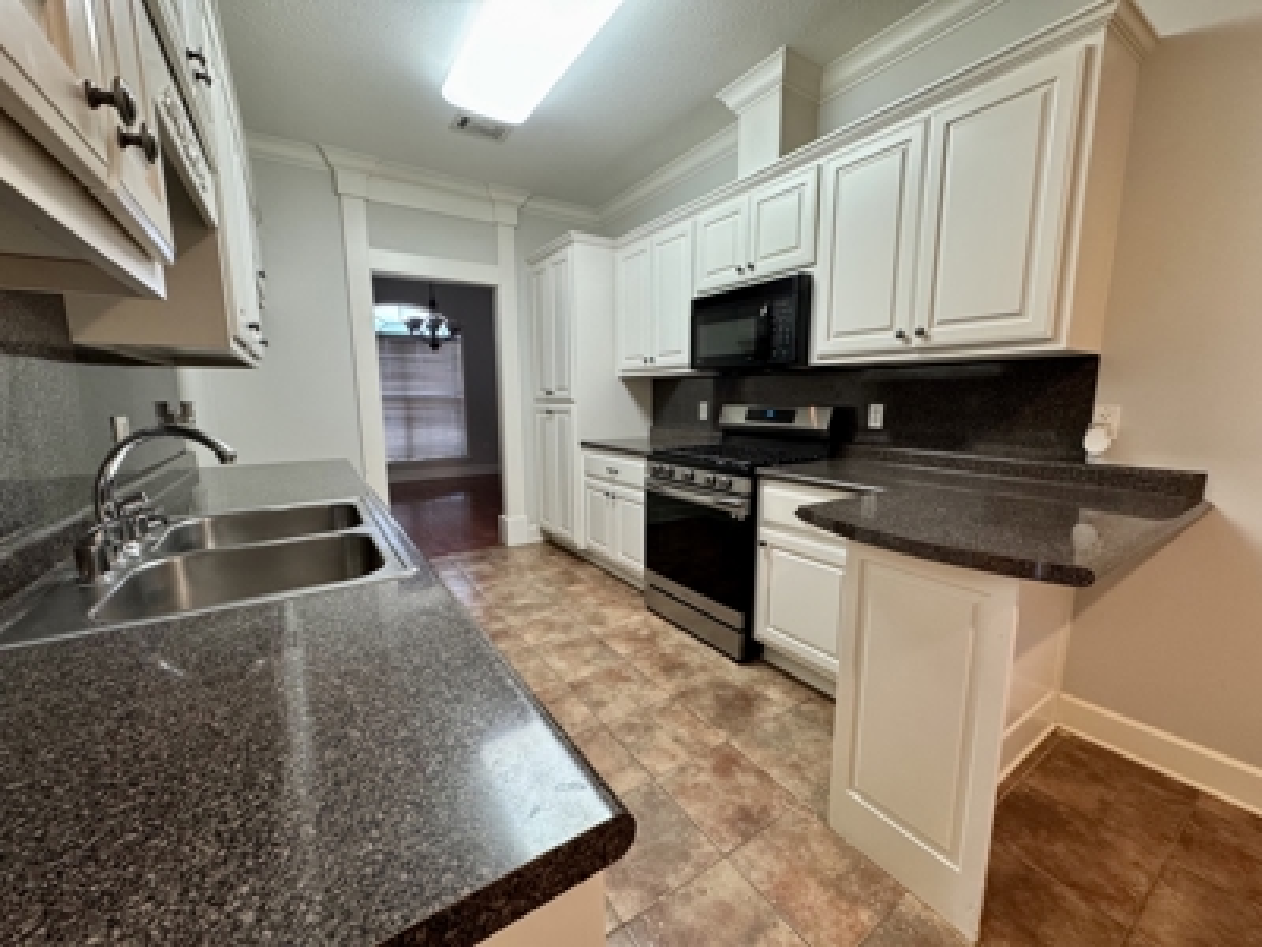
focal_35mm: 14
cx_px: 631
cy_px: 474
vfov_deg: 85.7
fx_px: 510
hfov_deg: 102.1
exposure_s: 1/60
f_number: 2.2
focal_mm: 2.22
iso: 250
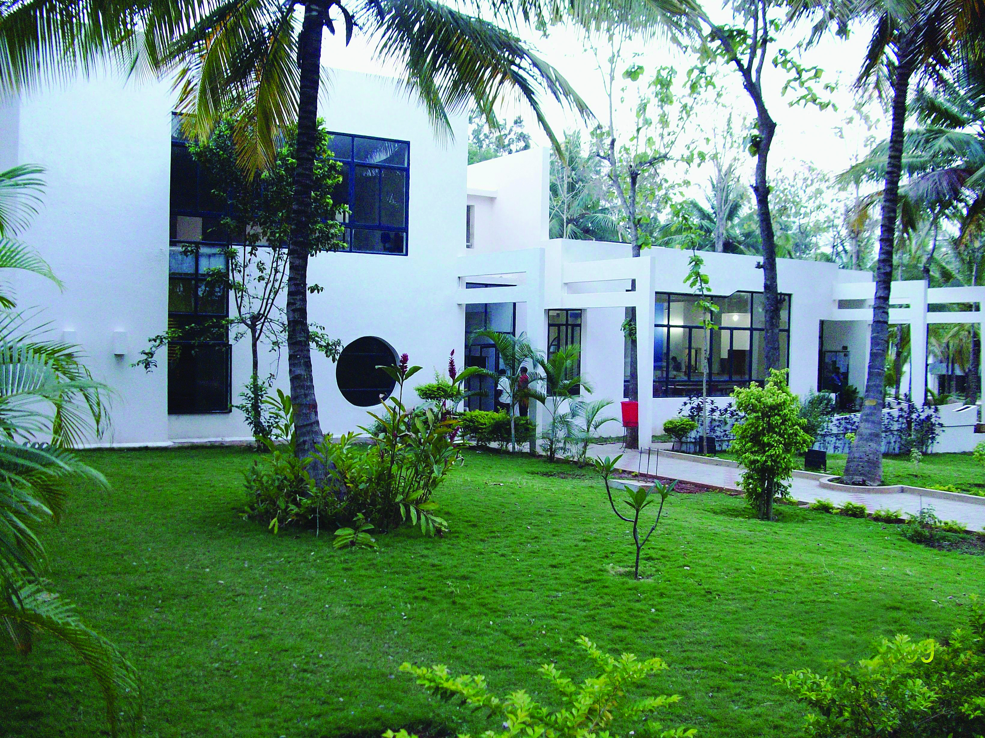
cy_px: 369
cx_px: 492
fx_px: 967
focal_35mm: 34
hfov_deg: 54.0
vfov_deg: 41.8
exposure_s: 1/27.3
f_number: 2.8
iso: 160
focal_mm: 5.7
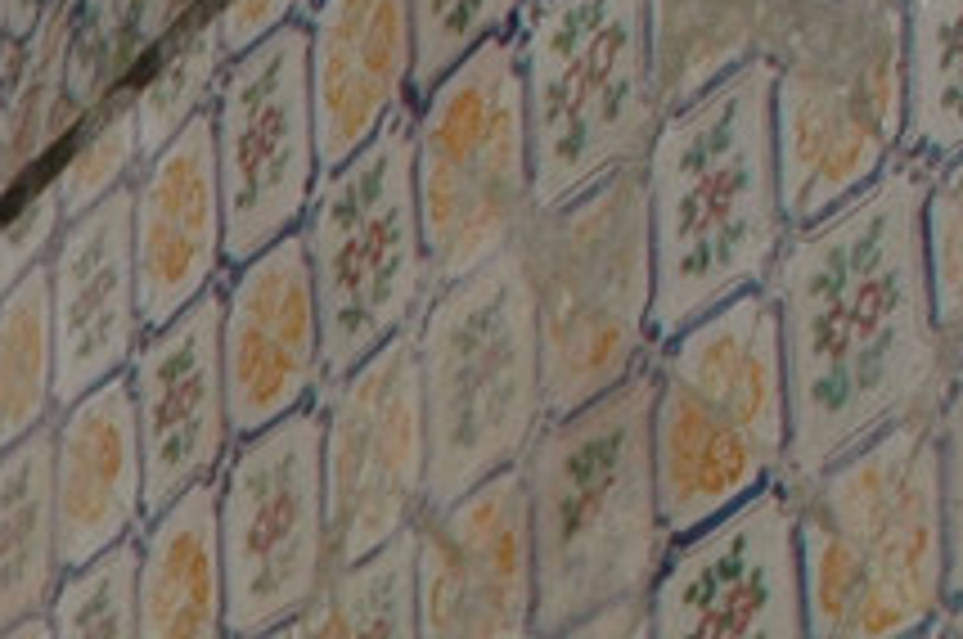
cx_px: -2632
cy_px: 2347
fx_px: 5095
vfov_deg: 6.2
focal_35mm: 191
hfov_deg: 7.9
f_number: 4
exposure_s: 1/40
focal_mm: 17
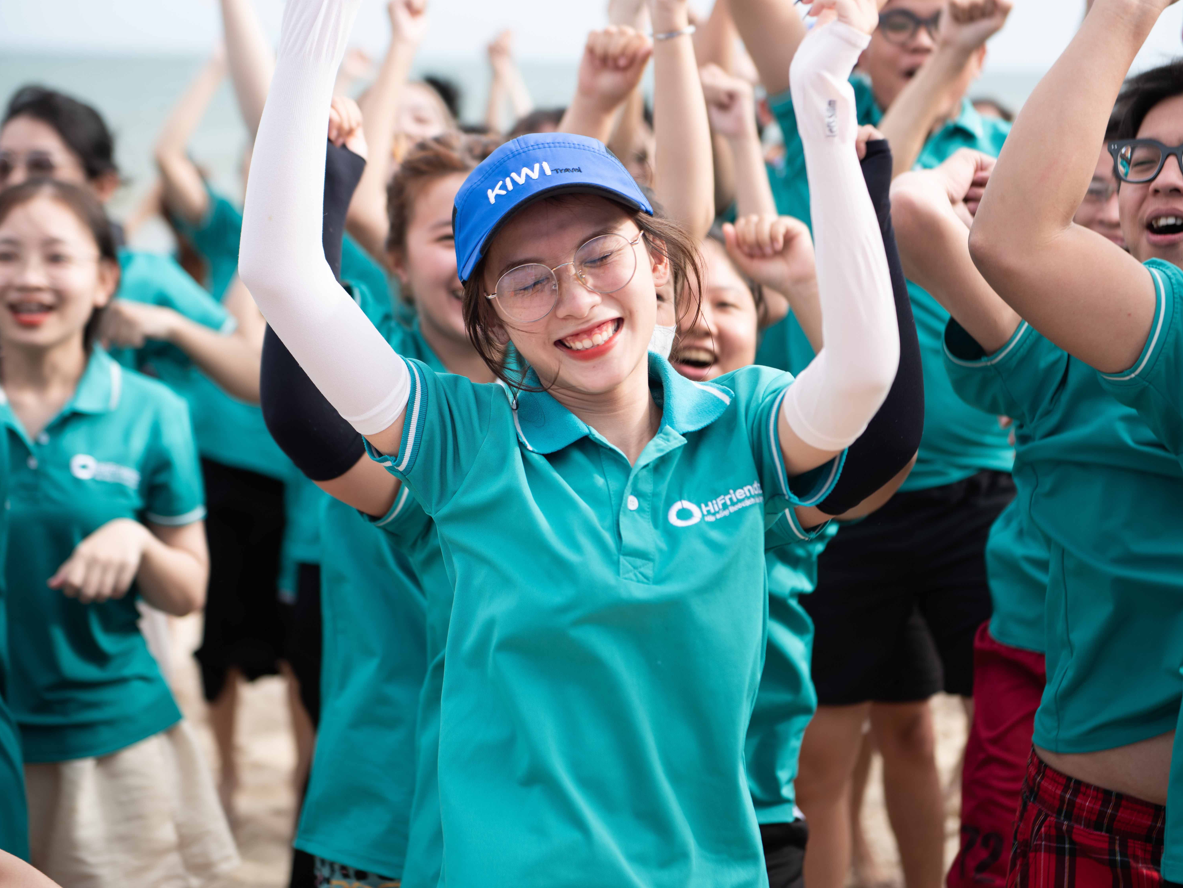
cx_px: 630
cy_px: 455
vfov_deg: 17.8
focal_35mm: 83
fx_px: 2837
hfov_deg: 23.6
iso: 80
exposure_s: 1/500
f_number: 2.8
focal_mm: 70
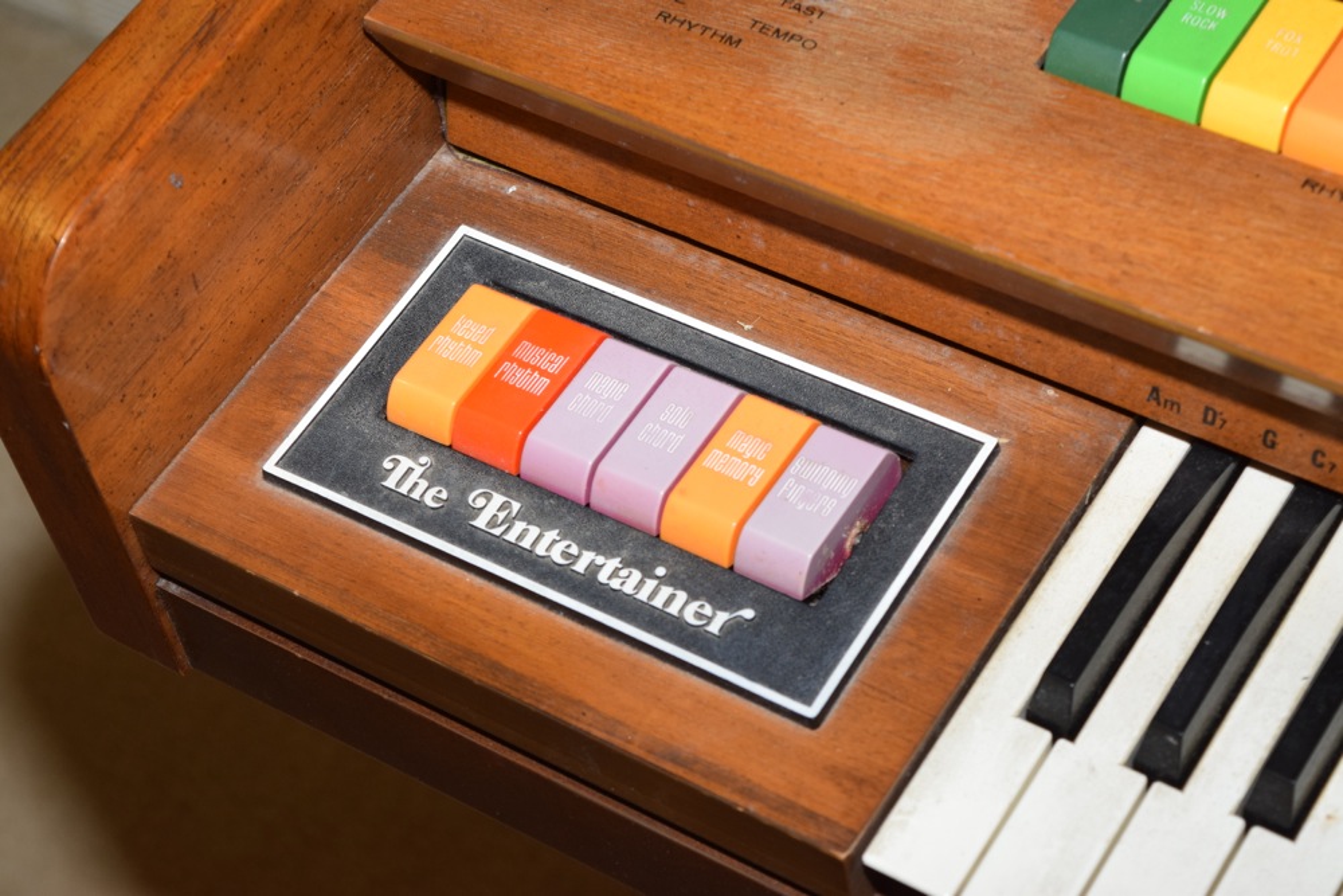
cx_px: 672
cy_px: 448
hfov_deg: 24.6
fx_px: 3078
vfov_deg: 16.6
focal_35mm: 82
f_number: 5.6
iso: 640
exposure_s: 1/60
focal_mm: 55
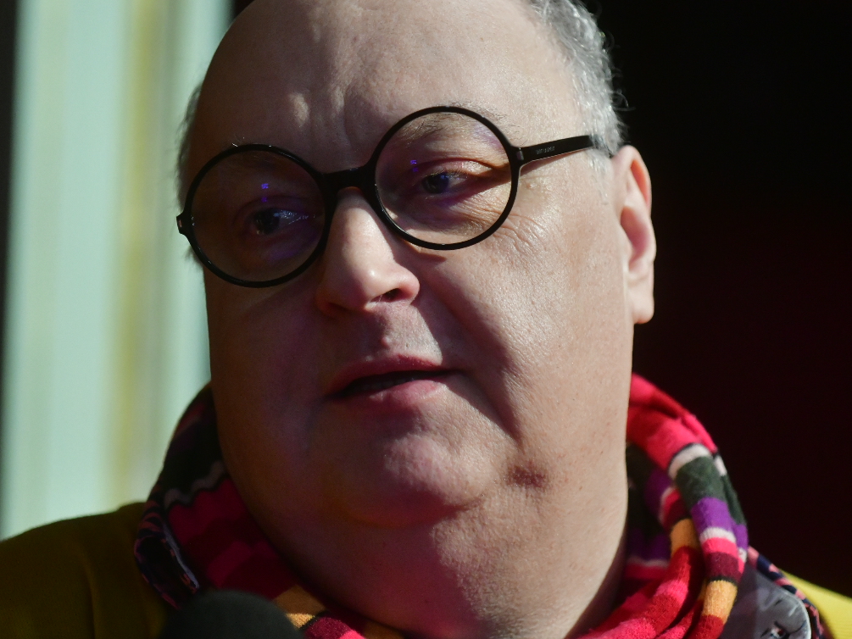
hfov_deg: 9.1
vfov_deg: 6.8
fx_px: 5342
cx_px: 466
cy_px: 247
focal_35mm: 217
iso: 2000
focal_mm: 140
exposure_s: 1/100
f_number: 2.8
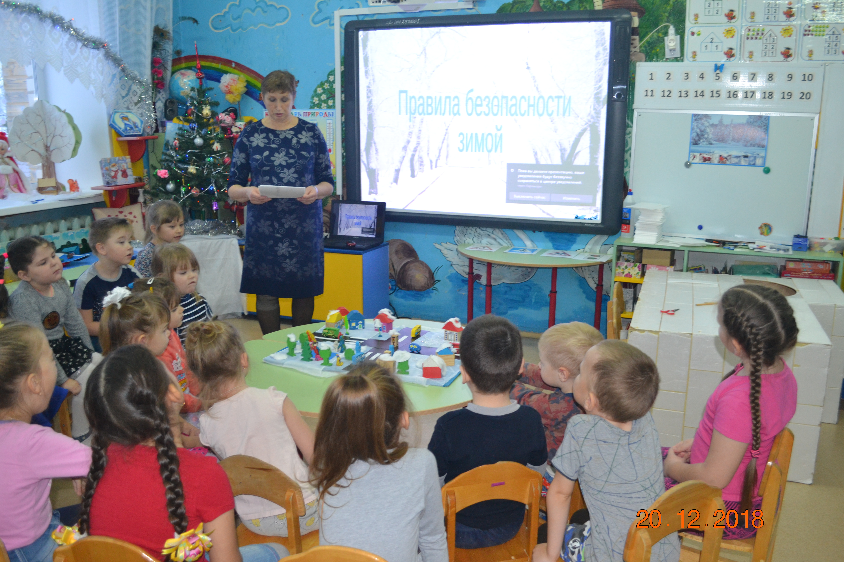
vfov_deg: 43.6
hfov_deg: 61.9
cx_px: 422
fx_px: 703
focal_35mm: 30
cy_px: 281
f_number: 3.8
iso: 1000
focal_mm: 20
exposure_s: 1/60
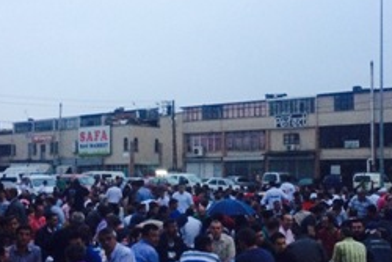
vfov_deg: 25.1
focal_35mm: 54
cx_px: 190
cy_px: 155
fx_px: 588
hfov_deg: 36.8
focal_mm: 4.15
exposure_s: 1/30
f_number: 2.2
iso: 320
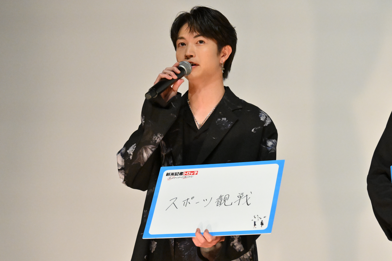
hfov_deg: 16.3
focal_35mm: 126
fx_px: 1372
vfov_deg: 10.9
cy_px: 130
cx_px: 196
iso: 6400
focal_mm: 84
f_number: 6.3
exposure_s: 1/200
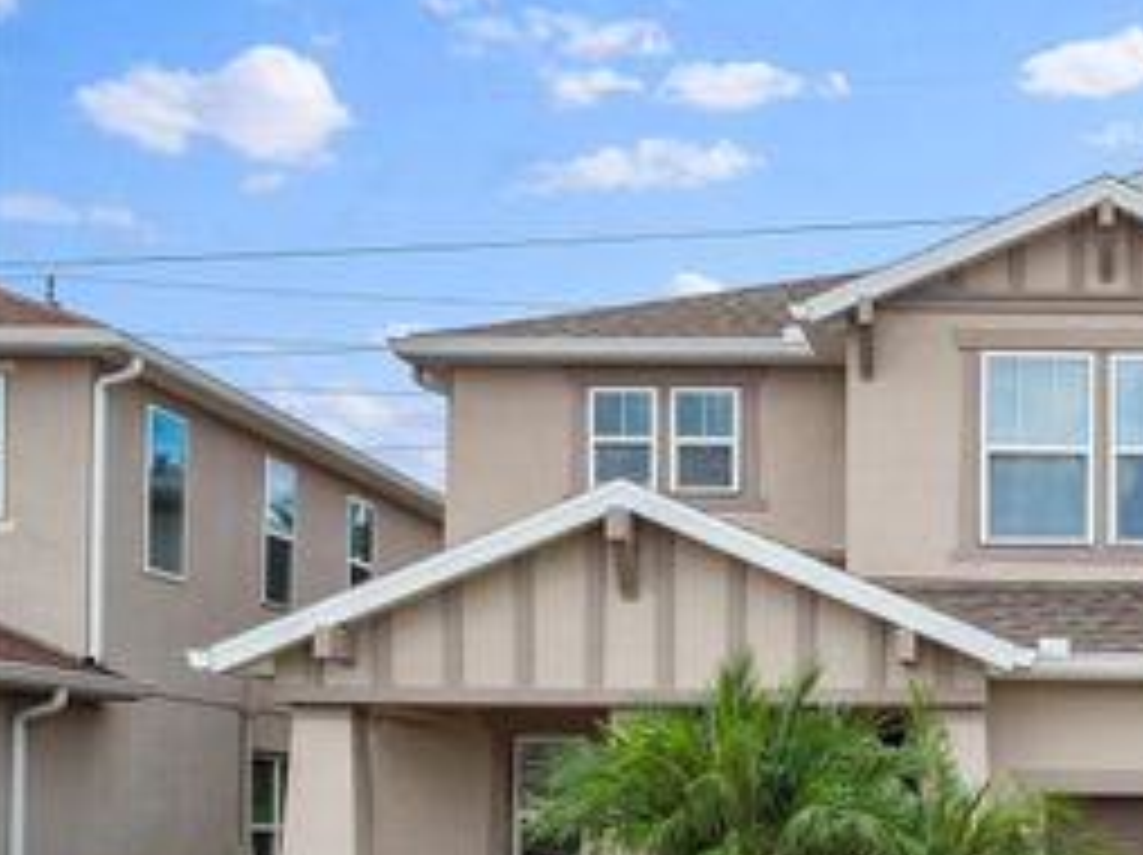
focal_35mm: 67
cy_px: 803
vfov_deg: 21.3
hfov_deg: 27.5
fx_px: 2210
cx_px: 1112
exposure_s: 1/400
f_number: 8
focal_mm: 17
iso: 200
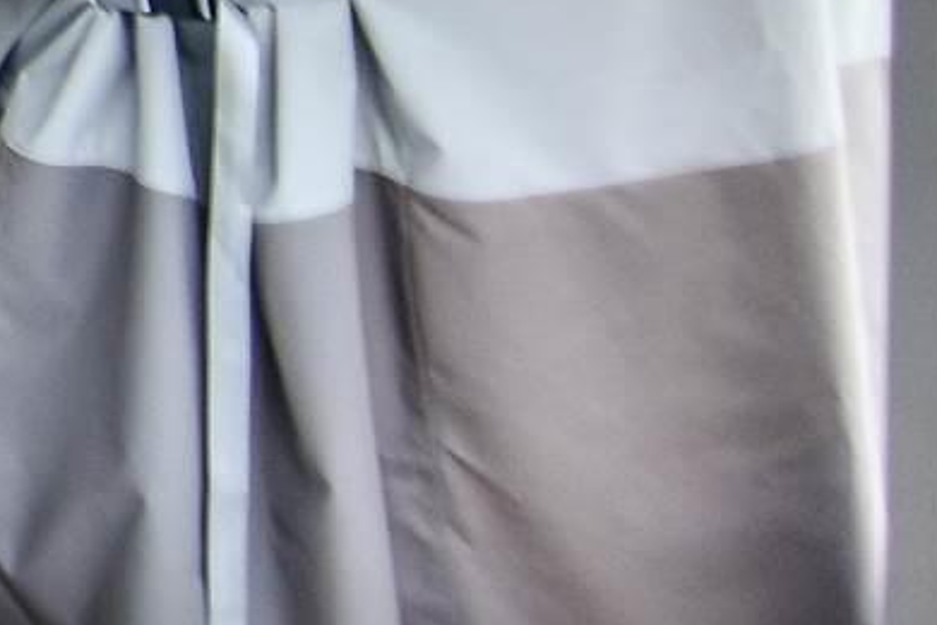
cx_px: -1624
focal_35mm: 130
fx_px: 3382
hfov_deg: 11.5
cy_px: -1026
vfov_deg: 9.1
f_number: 2.8
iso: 160
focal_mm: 11
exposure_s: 1/400
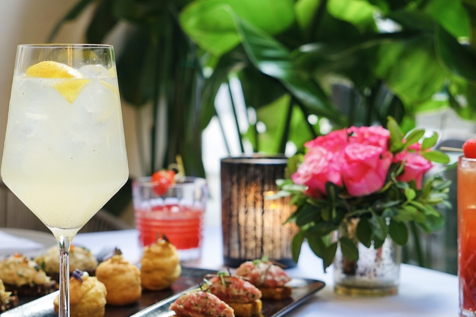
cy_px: 145
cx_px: 122
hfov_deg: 23.7
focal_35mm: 85
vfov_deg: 16.1
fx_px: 1124
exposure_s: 1/60
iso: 200
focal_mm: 46
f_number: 4
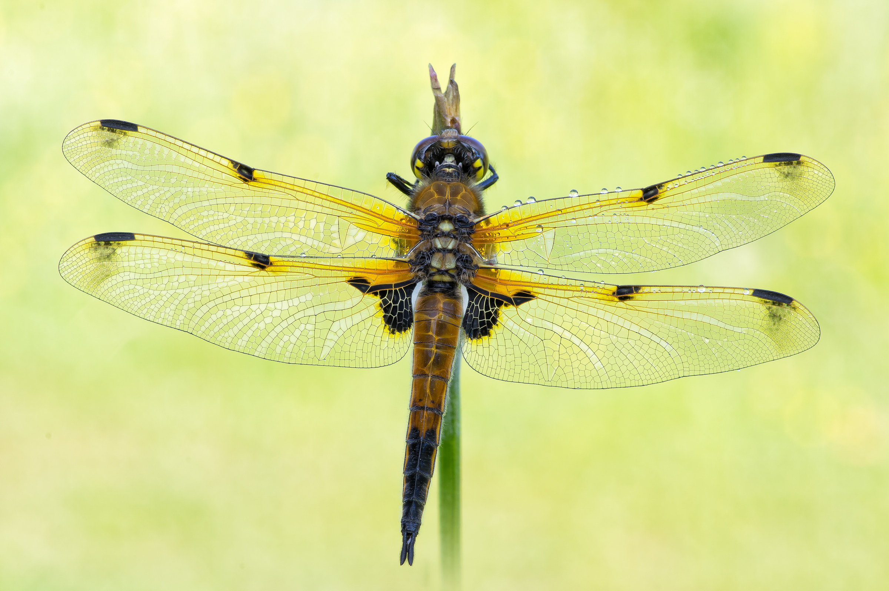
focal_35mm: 150
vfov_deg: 9.1
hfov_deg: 13.7
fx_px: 3700
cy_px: 296
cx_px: 444
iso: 100
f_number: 16
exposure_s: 1/8
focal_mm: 100
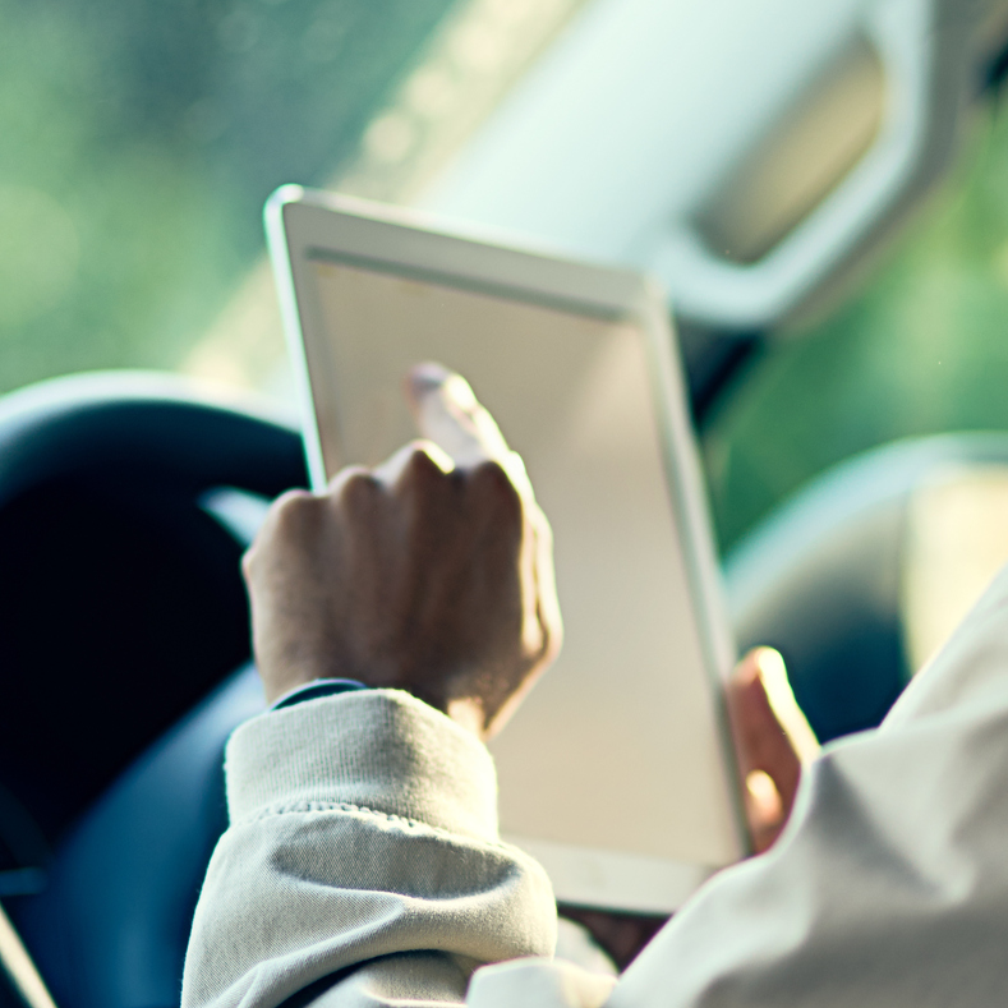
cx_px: 813
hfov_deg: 9.0
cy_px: 543
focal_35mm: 194
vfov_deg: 9.0
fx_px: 6391
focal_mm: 85
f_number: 1.8
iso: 200
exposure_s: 1/200
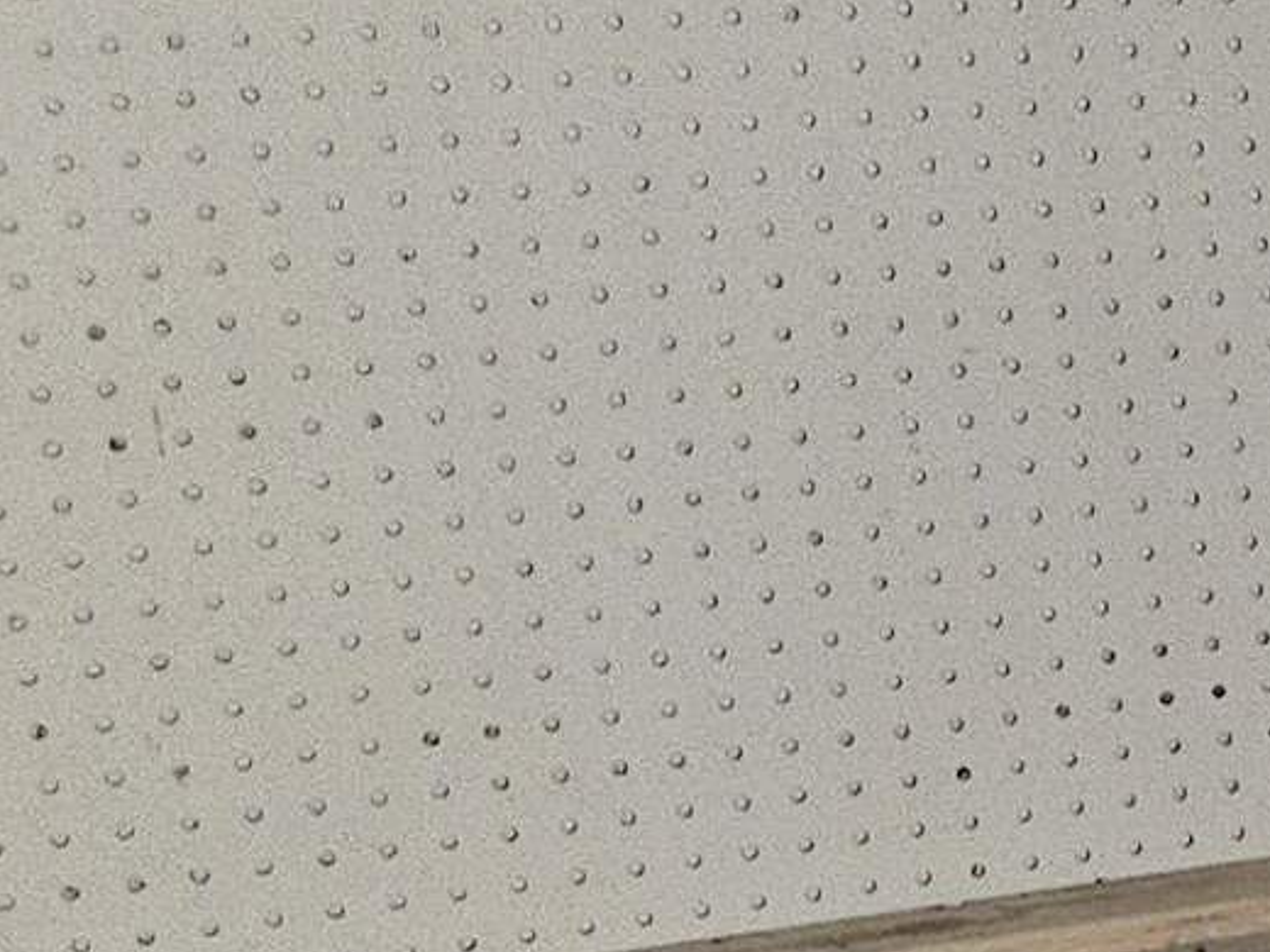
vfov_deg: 10.8
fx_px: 4990
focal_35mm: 136
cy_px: 1030
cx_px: 3339
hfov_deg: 11.3
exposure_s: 1/9.99
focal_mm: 5.4
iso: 125
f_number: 1.8
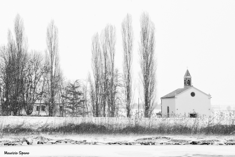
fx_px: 490
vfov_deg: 18.2
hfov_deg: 27.0
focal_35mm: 75
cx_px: 118
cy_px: 78
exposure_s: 1/125
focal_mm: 50
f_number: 25
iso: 200
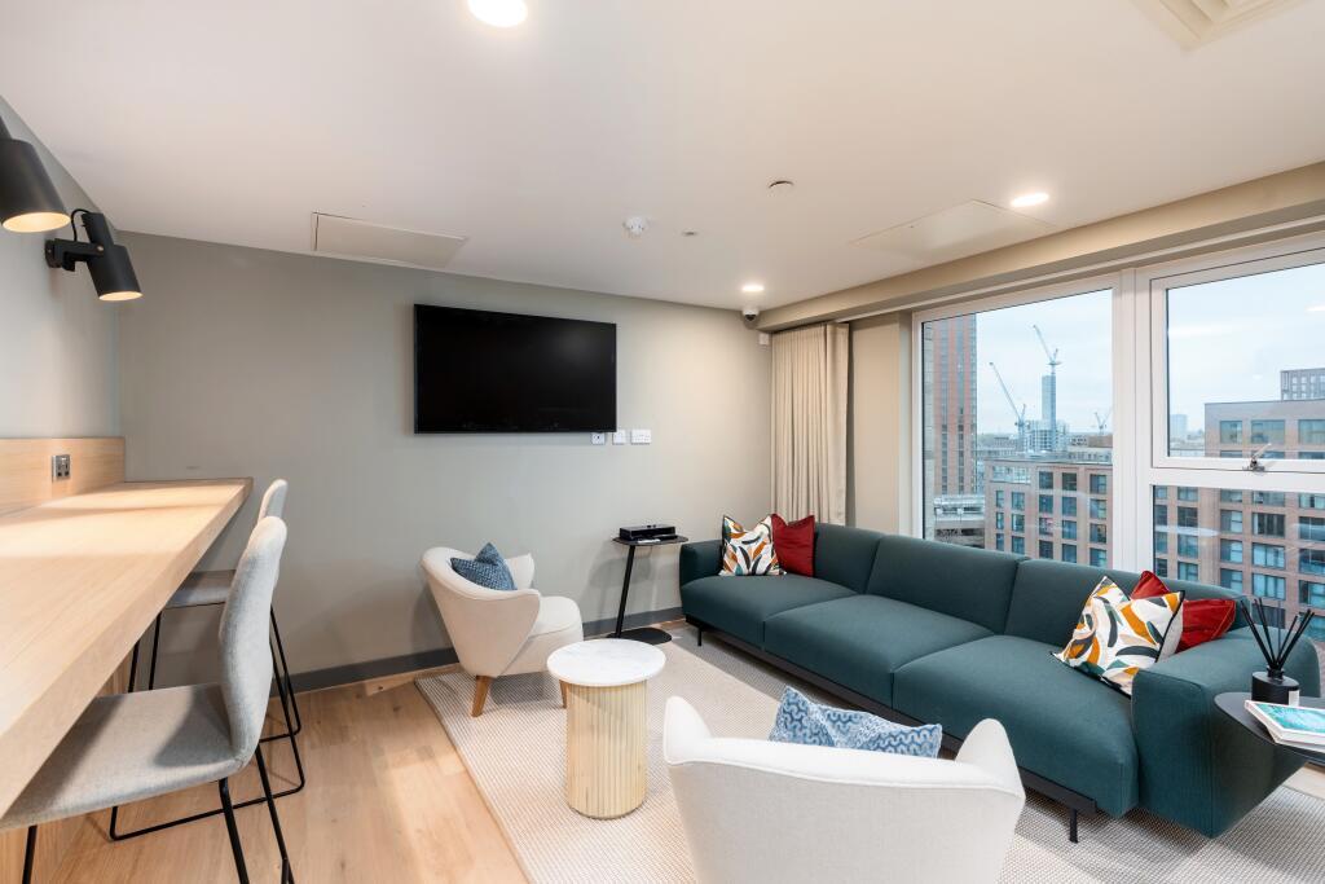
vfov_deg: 73.8
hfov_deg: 96.7
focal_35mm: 16
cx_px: 662
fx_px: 589
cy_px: 442
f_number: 8
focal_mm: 16
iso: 320
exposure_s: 1/13
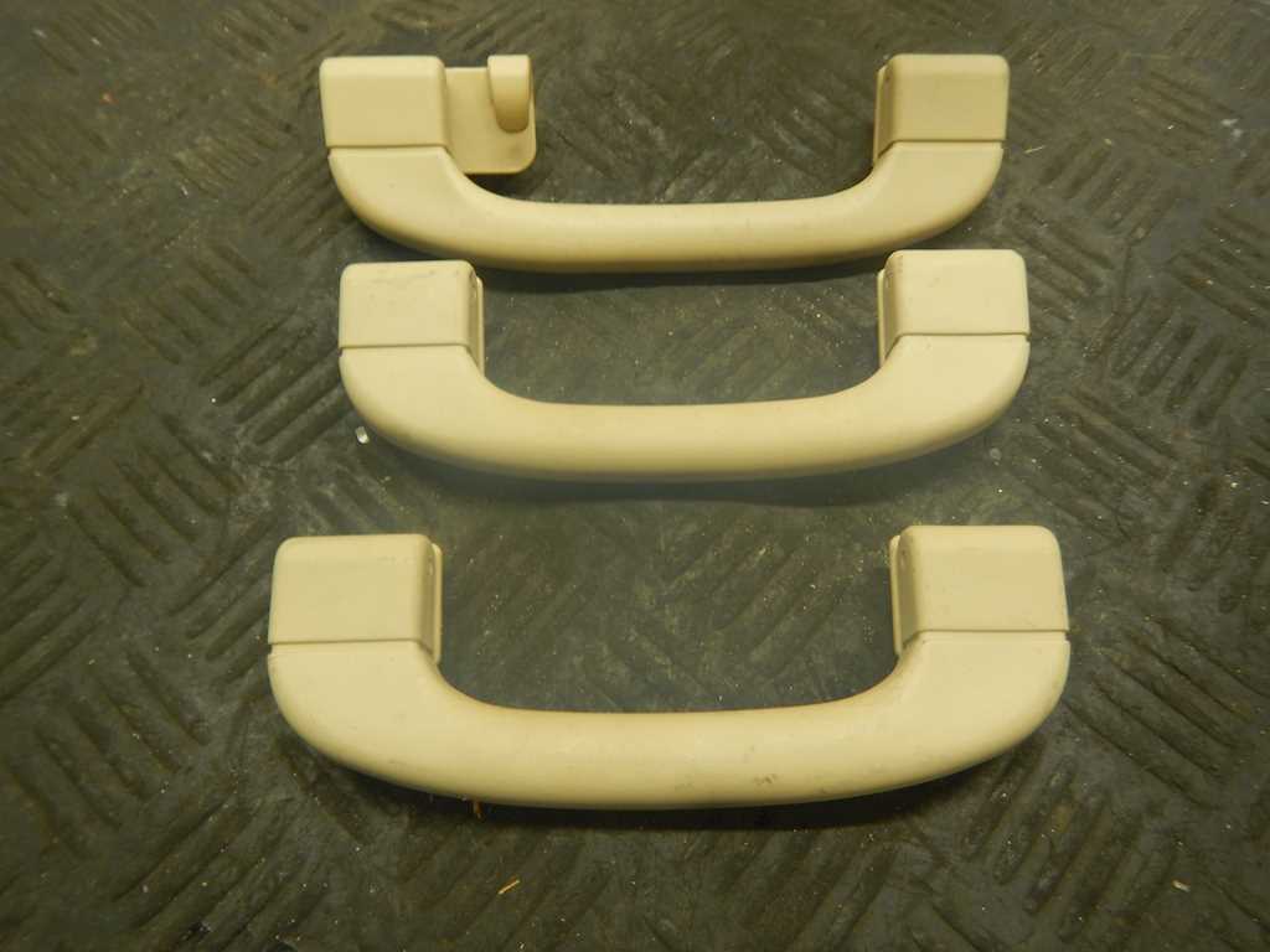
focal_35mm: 24
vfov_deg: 56.8
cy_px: 476
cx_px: 635
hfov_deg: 71.6
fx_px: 881
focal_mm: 4.3
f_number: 2.8
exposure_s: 1/25
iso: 200
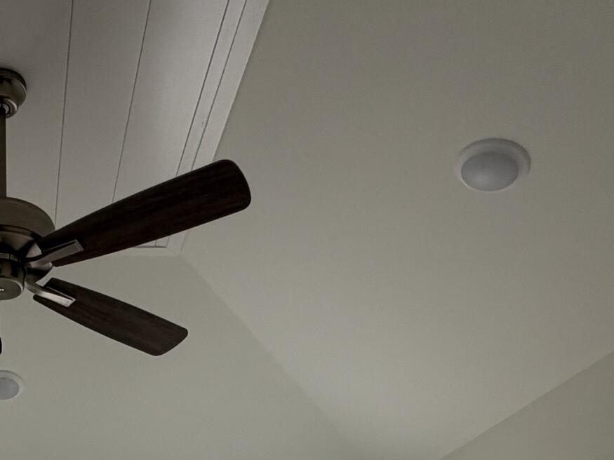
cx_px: 48
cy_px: 757
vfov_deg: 22.4
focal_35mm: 48
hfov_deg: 36.8
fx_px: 851
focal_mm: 2.22
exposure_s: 1/121
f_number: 2.2
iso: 80
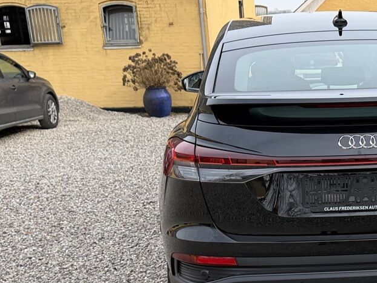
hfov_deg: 28.2
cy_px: 271
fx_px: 718
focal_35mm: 66
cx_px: 343
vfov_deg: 21.6
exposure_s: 1/1139
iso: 100
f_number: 1.78
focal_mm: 6.76
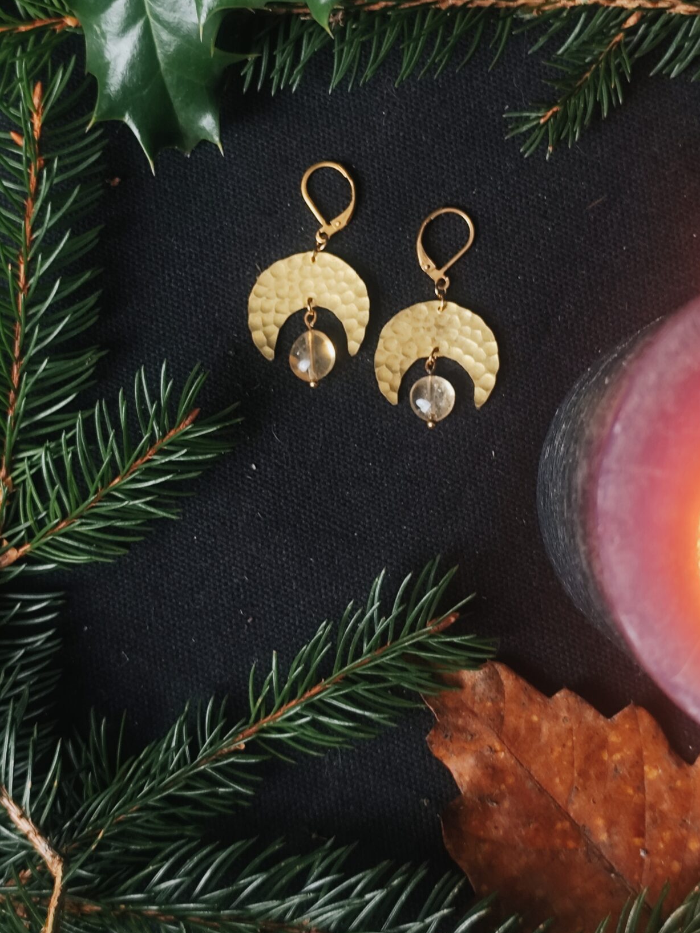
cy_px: 325
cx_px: 337
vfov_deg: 26.9
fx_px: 1941
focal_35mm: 72
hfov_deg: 20.4
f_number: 1.65
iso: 100
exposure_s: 1/25
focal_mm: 6.19
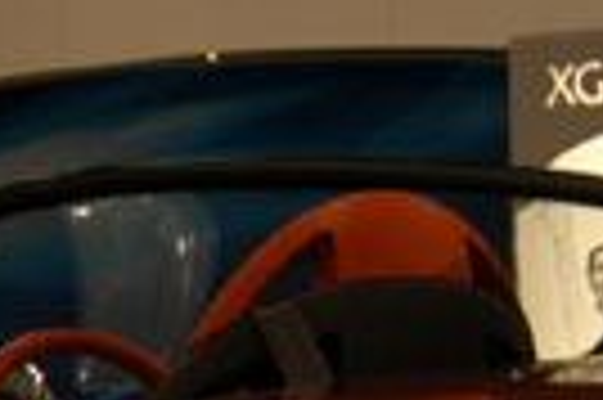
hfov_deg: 9.0
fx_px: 3814
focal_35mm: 228
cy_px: 697
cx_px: 493
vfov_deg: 5.9
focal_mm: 30
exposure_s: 1/60
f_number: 5
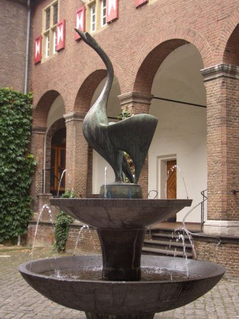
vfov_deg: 36.2
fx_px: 488
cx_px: 118
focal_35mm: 53
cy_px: 169
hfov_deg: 27.5
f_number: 3.1
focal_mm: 8.2
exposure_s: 1/60
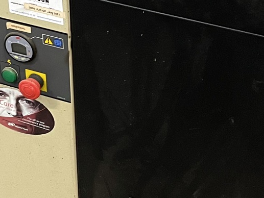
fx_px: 786
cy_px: 38
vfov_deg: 14.3
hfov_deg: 19.0
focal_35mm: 103
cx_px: 79
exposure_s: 1/50
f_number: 1.6
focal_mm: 5.1
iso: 500
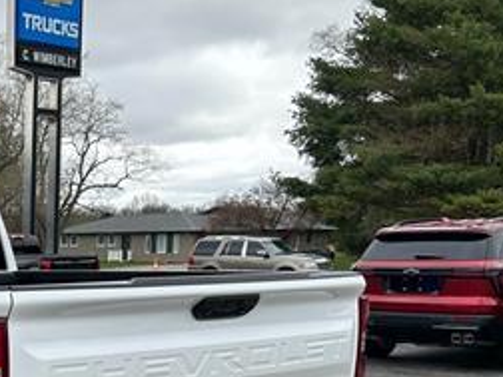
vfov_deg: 21.2
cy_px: 411
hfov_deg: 26.3
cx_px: -92
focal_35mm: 66
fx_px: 959
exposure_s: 1/1751
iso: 50
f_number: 1.5
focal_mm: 5.7
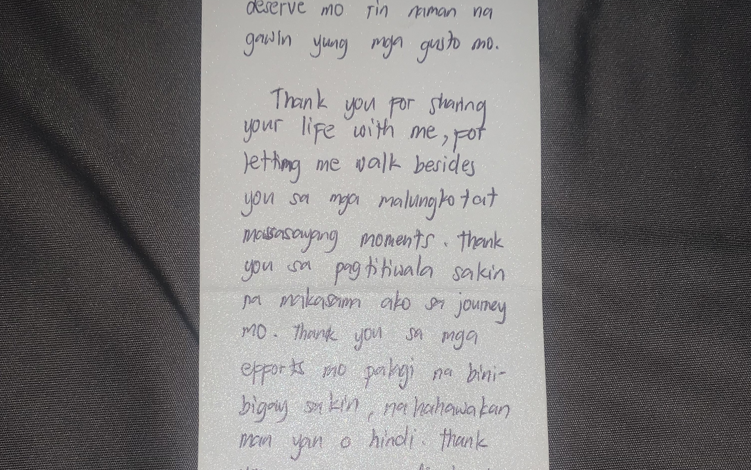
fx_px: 757
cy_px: 321
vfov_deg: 34.1
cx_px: 378
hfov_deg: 52.7
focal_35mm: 37
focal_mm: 4.25
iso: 25
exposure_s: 1/21
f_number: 1.8
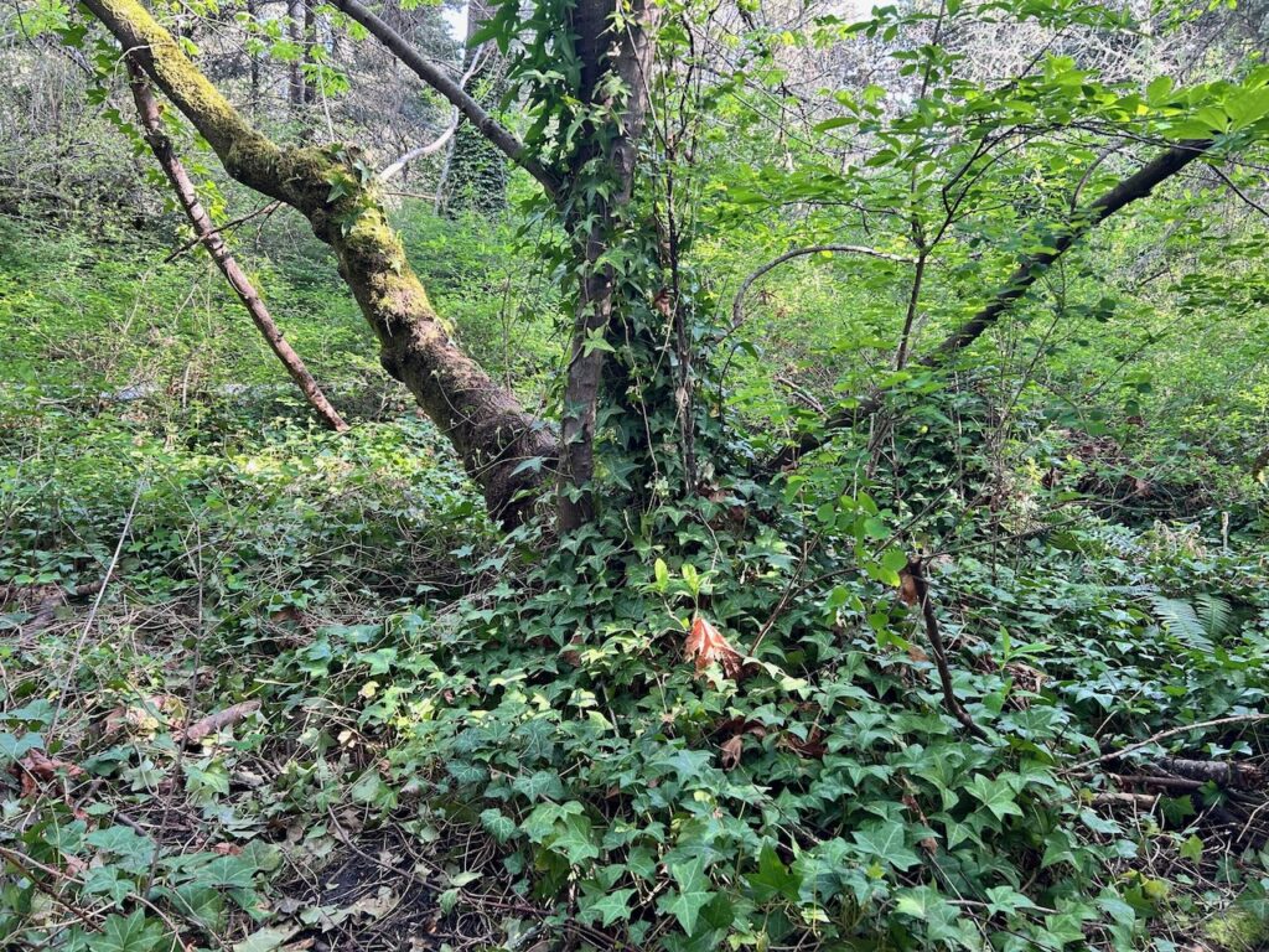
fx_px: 953
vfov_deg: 53.1
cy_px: 476
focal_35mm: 26
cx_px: 634
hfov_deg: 67.3
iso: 125
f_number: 1.5
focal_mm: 5.7
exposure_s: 1/121
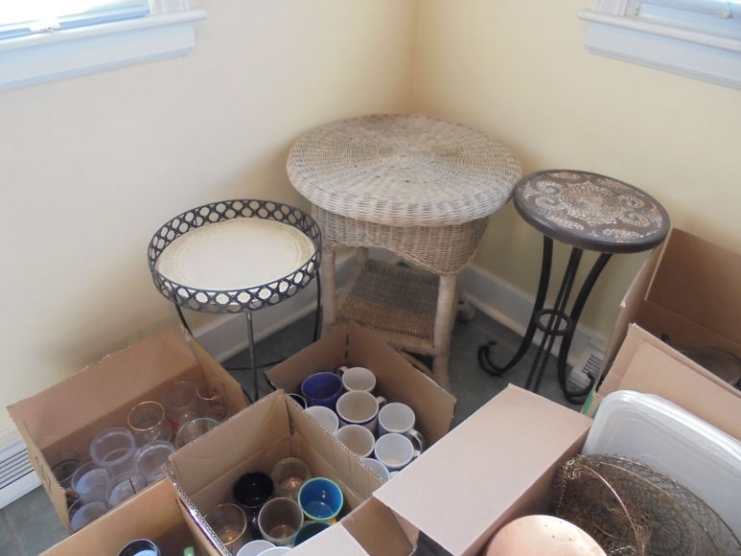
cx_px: 370
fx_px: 557
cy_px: 278
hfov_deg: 67.3
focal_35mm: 26
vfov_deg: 53.1
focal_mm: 4.6
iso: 400
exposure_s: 1/30
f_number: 3.5
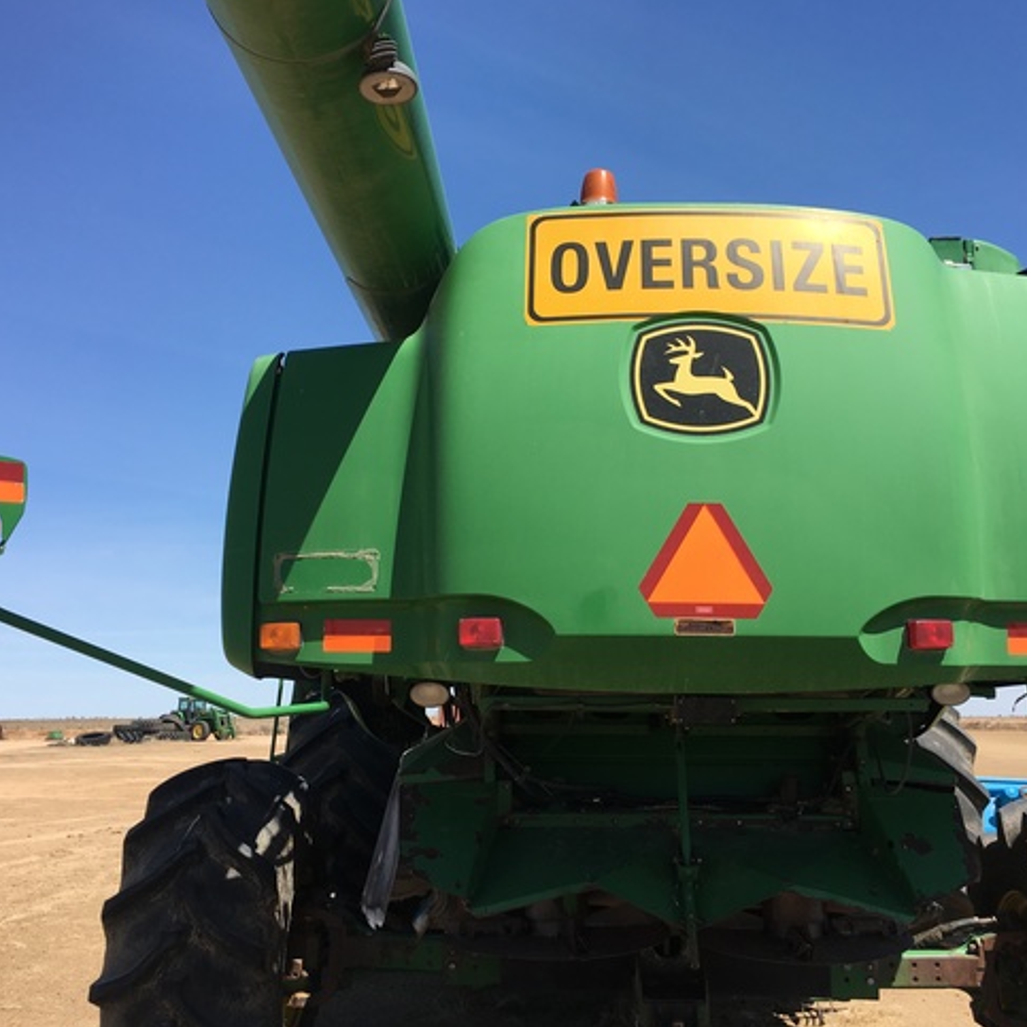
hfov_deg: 47.2
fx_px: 1175
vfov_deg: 47.2
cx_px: 563
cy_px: 507
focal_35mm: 35
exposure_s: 1/1748
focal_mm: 4.15
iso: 25
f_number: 2.2
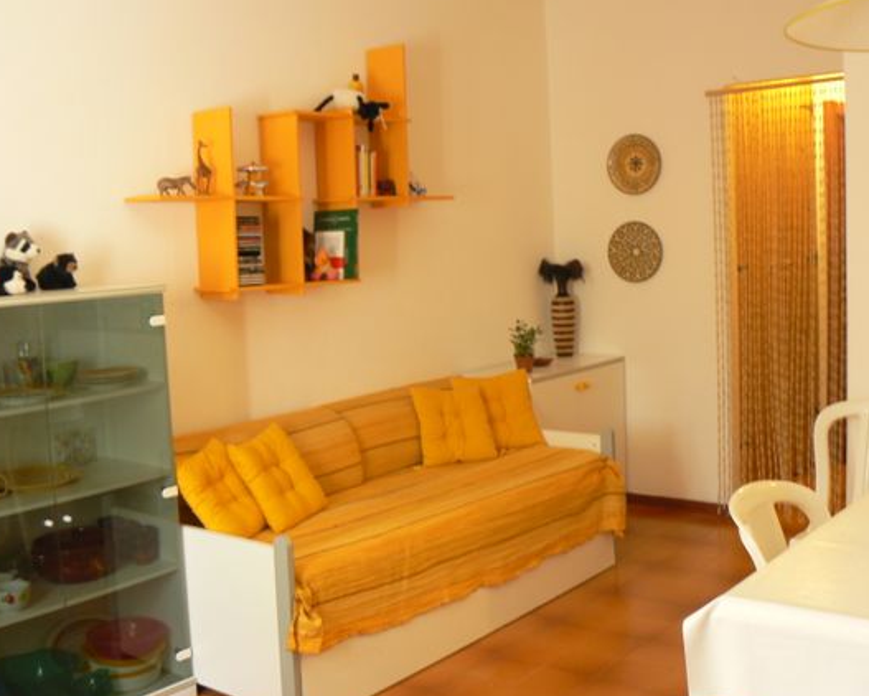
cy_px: 345
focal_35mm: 40
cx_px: 447
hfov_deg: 45.8
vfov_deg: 37.4
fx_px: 1029
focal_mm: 6
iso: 80
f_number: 2.8
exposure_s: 1/5
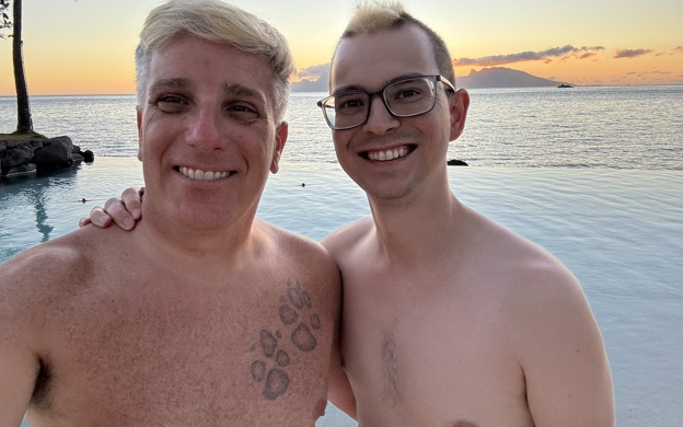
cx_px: 336
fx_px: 465
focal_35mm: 25
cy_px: 203
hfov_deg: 72.5
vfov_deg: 49.3
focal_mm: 2.69
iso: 25
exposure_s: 1/219
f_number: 1.9
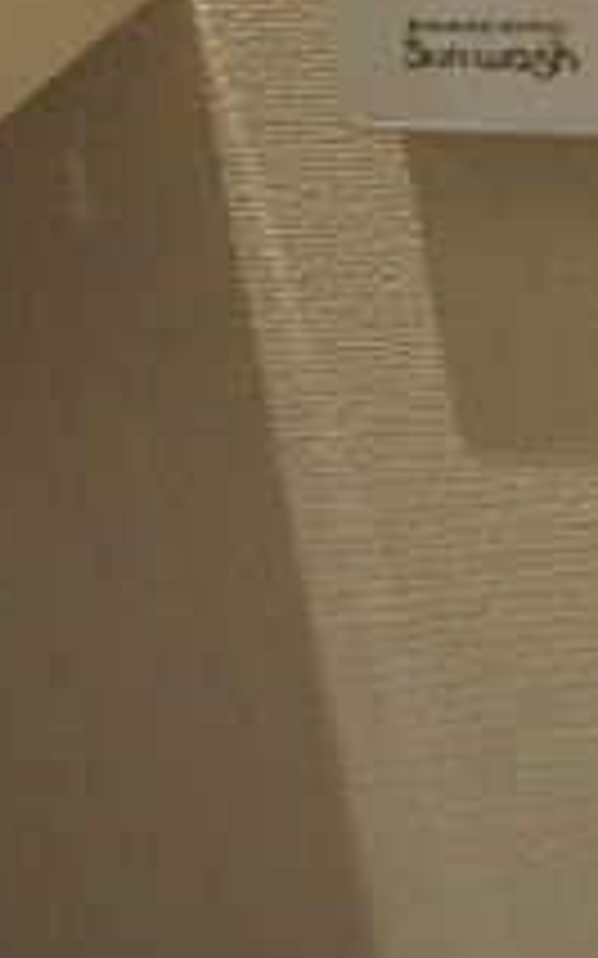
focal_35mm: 67
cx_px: 1093
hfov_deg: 16.2
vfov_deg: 29.0
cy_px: 40
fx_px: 1748
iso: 320
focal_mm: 3.7
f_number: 3.5
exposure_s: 1/30
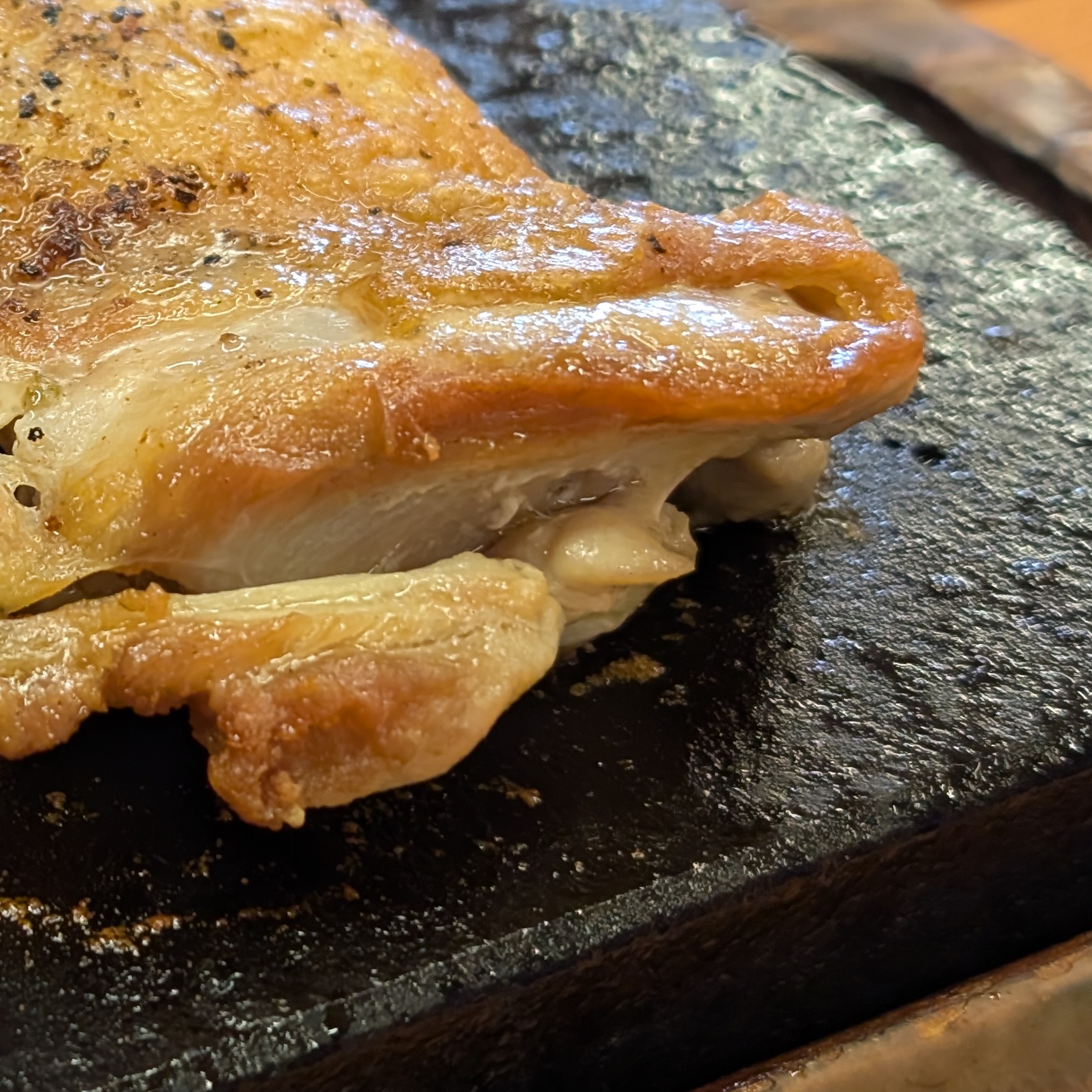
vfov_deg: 16.8
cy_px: 251
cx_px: -177
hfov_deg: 16.3
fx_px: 3676
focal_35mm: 103
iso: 143
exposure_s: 1/120
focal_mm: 6.9
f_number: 1.68
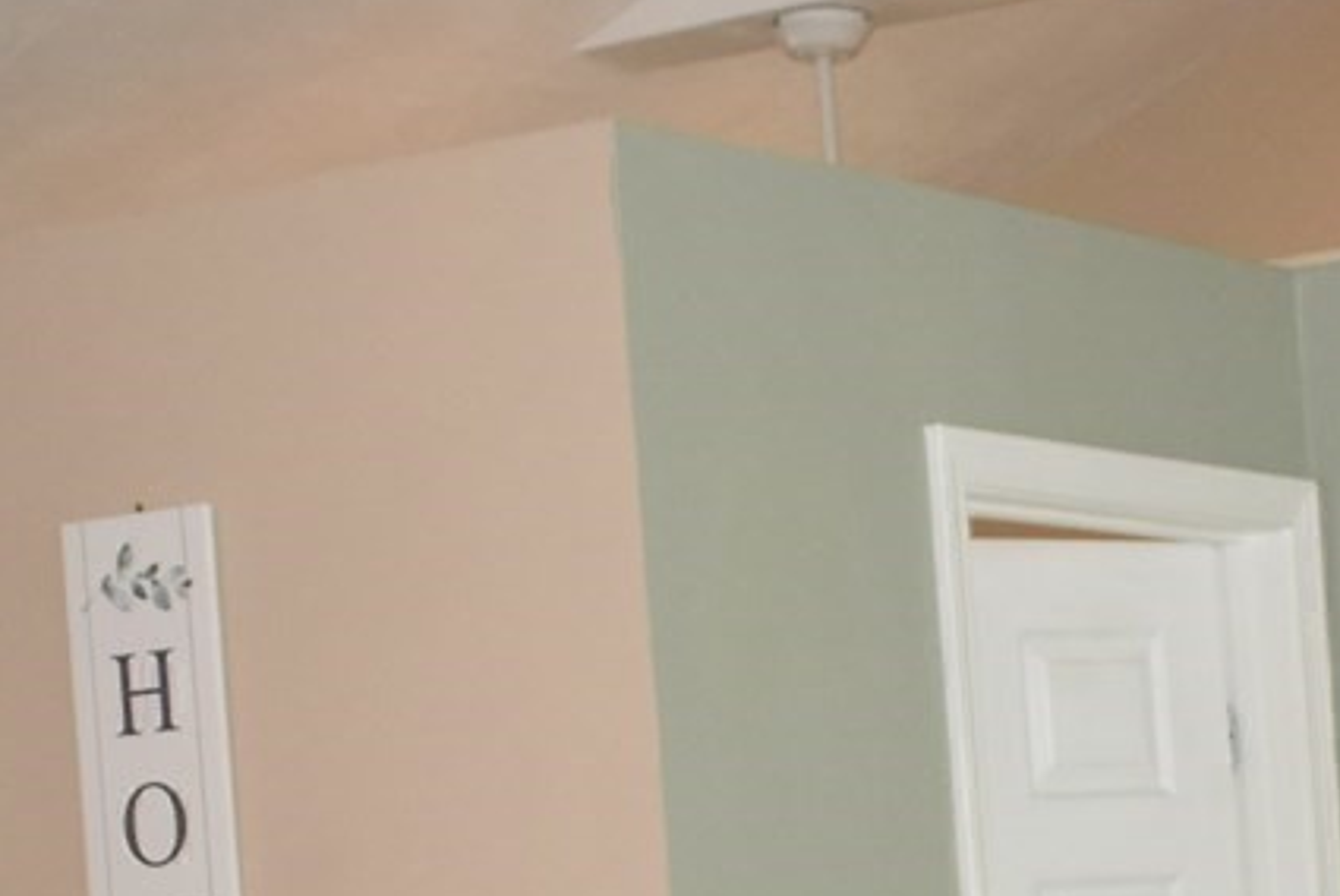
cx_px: 1126
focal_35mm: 130
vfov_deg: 10.4
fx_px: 4842
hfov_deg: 15.6
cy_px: 999
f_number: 3.5
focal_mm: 18
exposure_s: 1/60
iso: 800
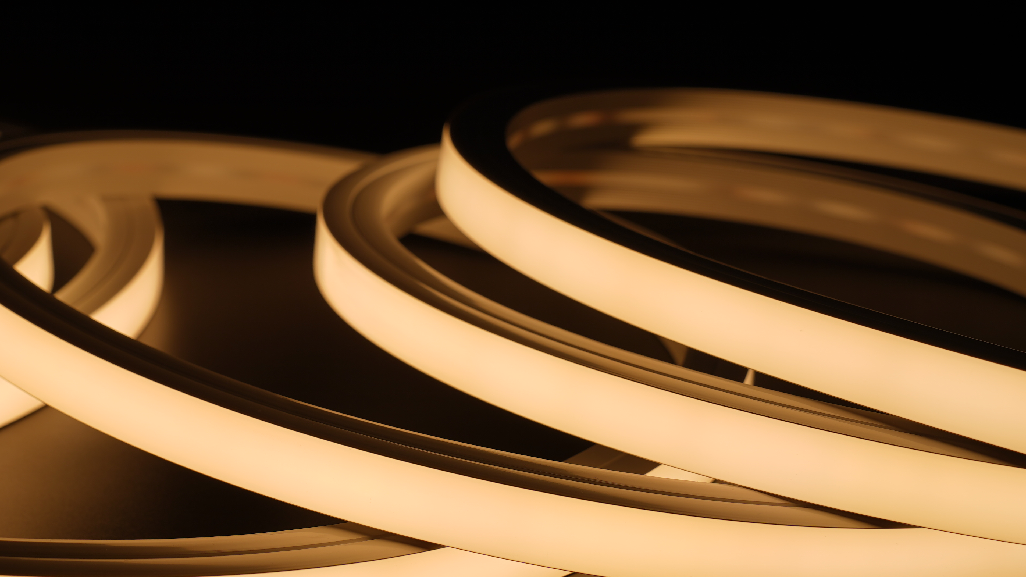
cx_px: 268
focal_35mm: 84
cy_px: 248
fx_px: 2285
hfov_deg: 25.0
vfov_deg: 14.4
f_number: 8
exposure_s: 1/125
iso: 50
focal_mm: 51
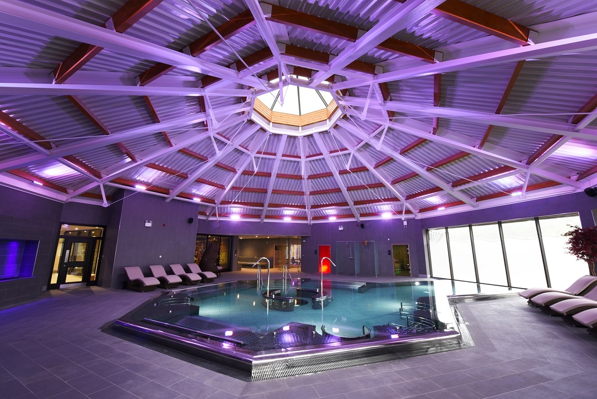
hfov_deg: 104.2
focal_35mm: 14
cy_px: 200
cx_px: 298
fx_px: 232
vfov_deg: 81.3
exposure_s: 5
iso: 100
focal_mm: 14
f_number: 20
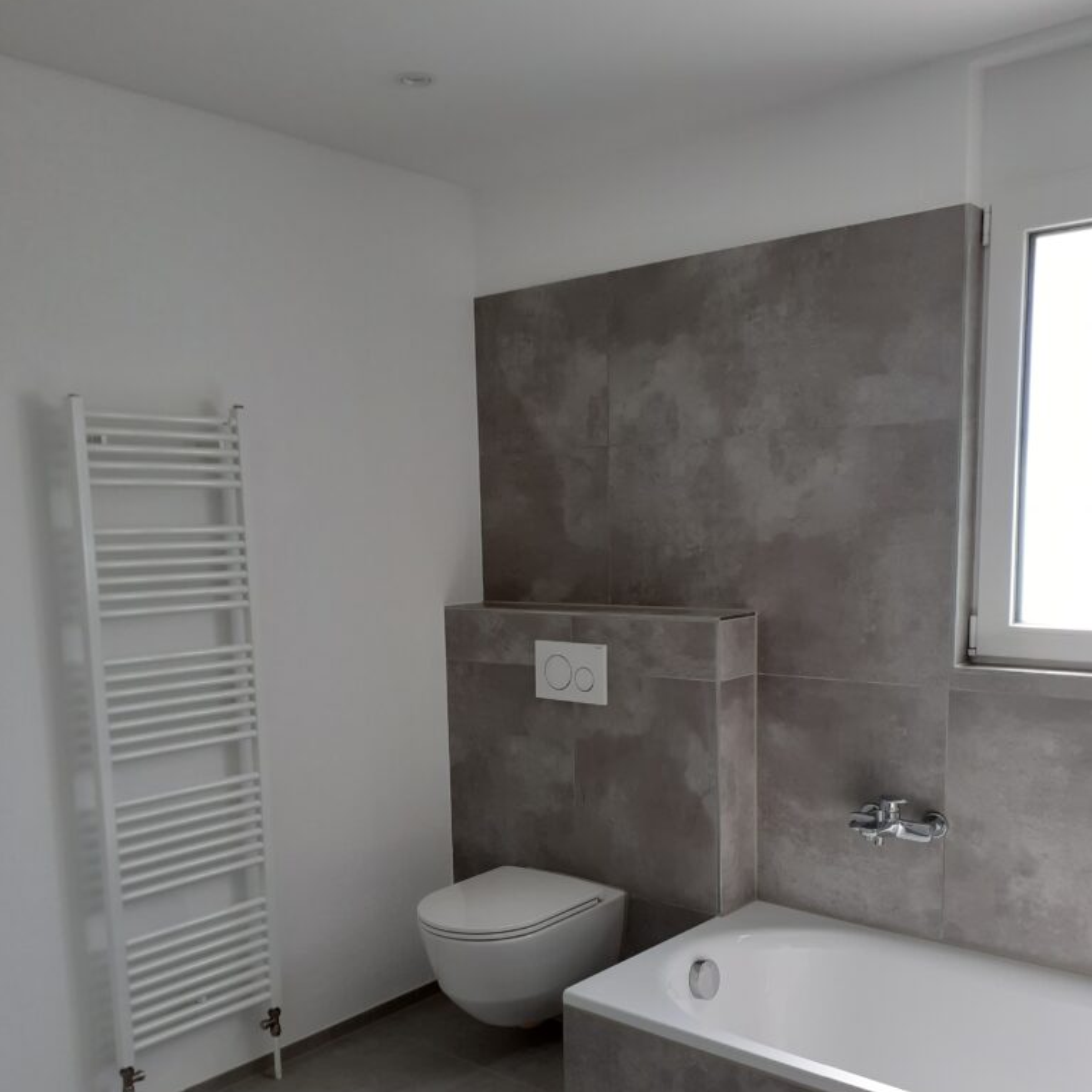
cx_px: 547
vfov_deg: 50.5
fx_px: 1142
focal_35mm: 32
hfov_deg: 51.1
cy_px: 692
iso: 64
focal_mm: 3.6
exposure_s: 1/50
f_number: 1.9
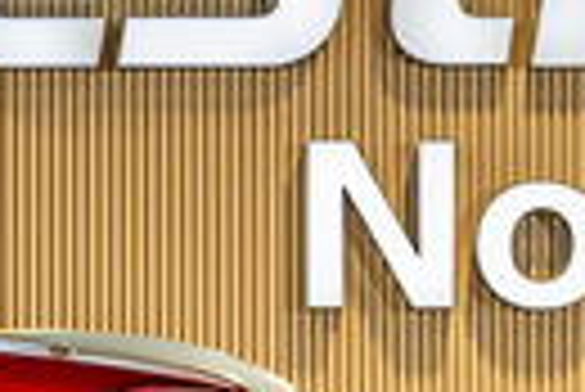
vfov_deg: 3.5
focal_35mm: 386
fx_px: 6279
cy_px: 834
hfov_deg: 5.3
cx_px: -65
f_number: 4.5
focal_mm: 49
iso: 500
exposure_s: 1/125
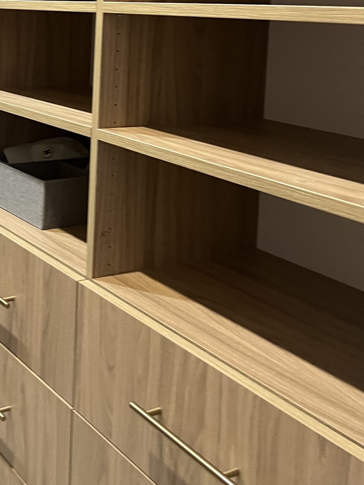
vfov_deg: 34.8
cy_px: 53
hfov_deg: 27.3
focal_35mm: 52
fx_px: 729
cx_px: 52
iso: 400
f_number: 1.5
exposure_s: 1/40
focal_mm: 5.7
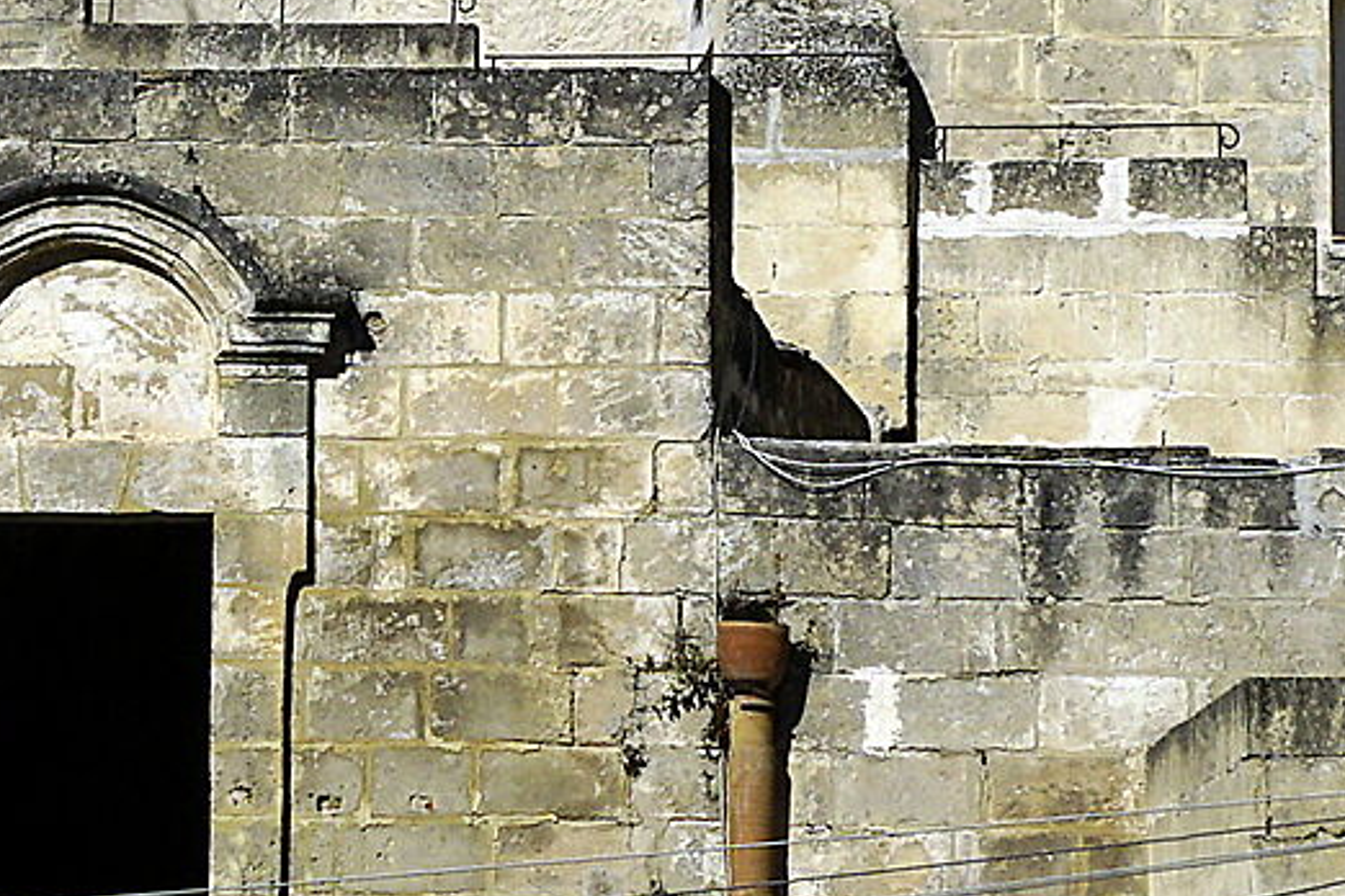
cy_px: -659
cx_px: 98
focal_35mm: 241
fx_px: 9014
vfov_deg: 5.6
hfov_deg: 8.5
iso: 100
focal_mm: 35
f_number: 14
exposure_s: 1/320
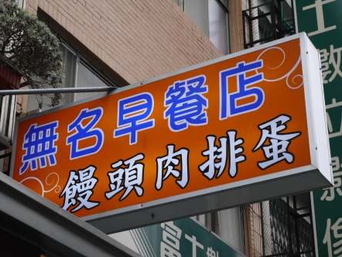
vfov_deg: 18.7
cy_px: 128
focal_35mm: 79
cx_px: 173
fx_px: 781
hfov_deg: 24.7
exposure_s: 1/80
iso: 250
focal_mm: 39
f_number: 5.6
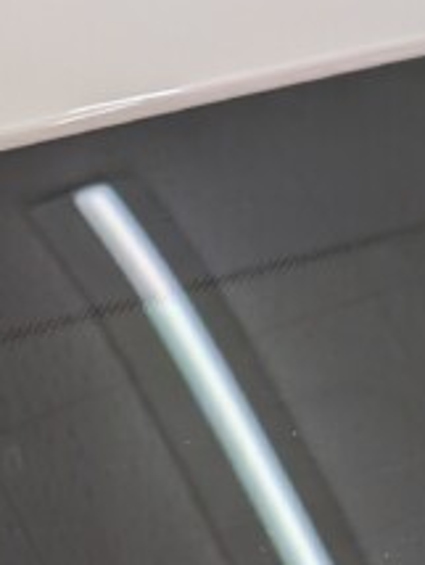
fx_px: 1536
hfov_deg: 15.1
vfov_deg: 18.9
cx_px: -119
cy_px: 792
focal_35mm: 94
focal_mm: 4.53
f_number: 1.7
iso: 33
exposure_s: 1/780
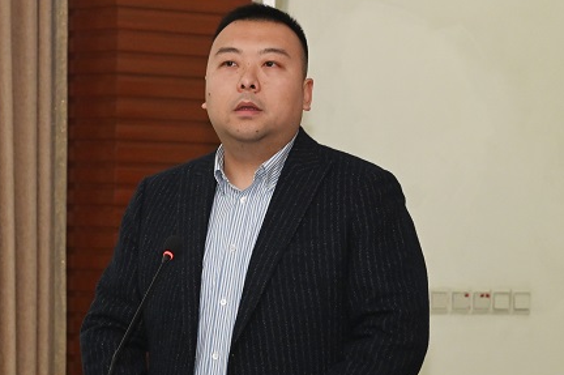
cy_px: 266
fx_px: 3333
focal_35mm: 213
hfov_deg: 9.7
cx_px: 193
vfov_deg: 6.4
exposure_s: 1/80
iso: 4000
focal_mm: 120
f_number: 10
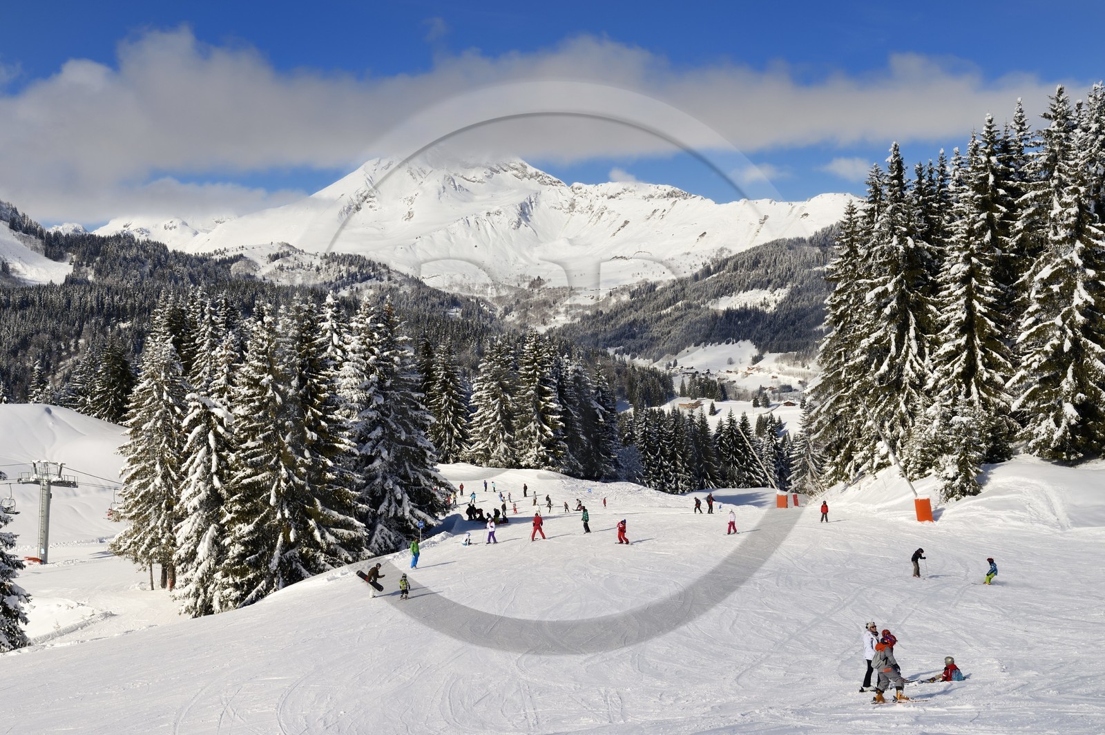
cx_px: 552
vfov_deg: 31.8
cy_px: 368
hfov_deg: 46.4
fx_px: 1288
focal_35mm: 42
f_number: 14
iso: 200
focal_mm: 42
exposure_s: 1/500
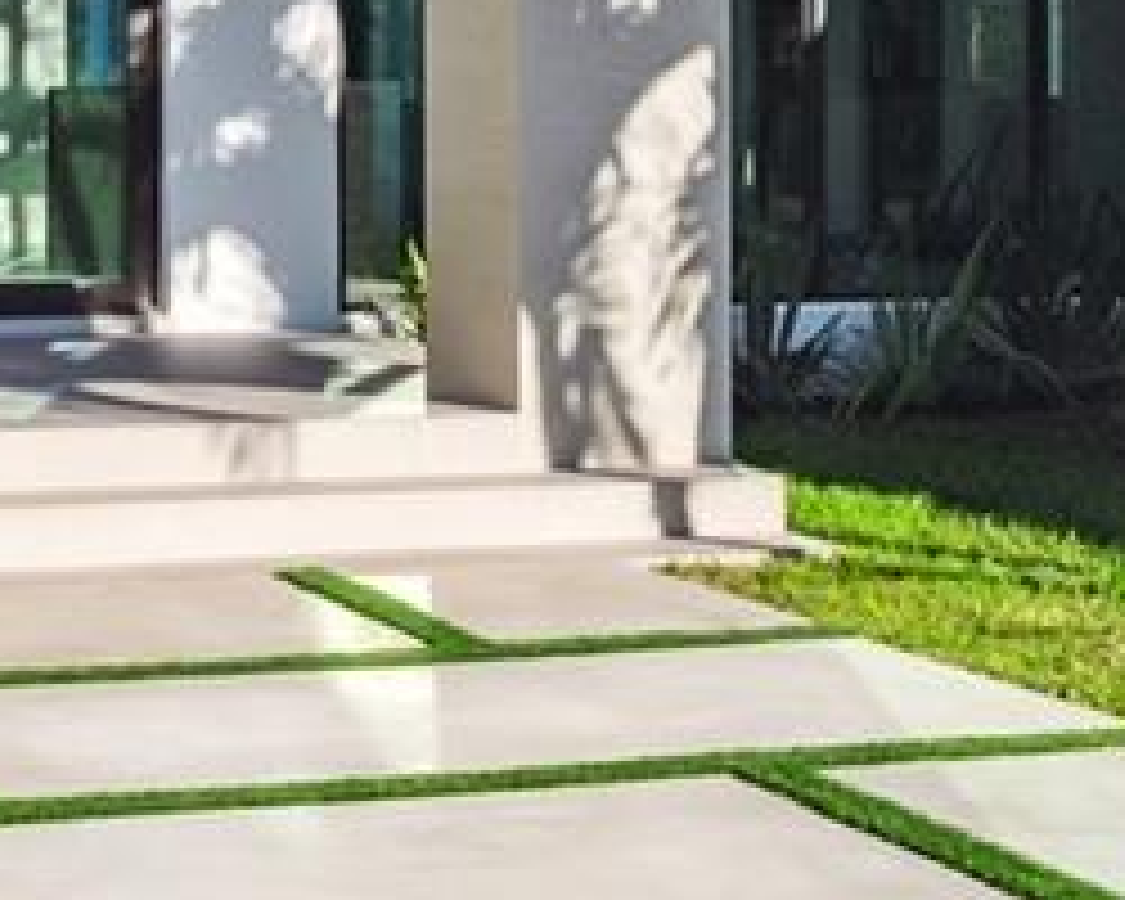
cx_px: 36
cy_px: -304
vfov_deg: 17.1
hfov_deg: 22.0
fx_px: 2797
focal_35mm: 84
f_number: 6.3
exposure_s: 1/1600
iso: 200
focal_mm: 14
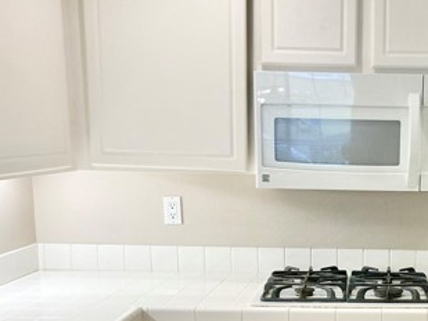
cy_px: 277
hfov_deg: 31.7
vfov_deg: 24.6
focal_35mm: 58
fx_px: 717
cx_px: 384
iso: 80
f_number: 1.8
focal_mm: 3.99
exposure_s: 1/120
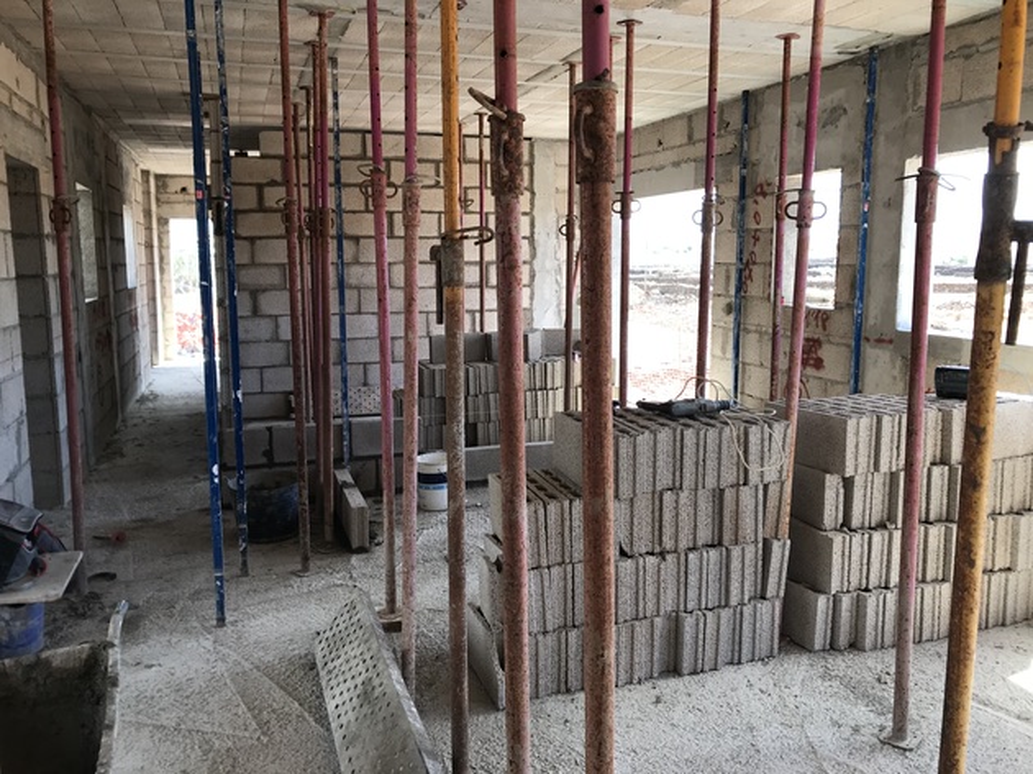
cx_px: 516
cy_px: 387
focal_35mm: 28
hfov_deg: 63.5
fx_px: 835
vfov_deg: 49.7
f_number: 1.8
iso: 20
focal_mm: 3.99
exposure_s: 1/182
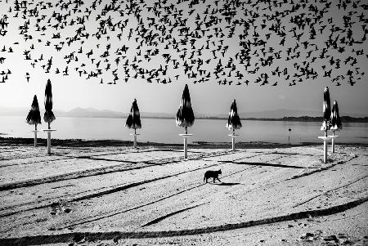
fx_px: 348
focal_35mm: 34
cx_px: 184
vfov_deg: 39.0
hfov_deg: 55.7
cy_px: 123
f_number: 22
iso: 100
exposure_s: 1/60
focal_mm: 34
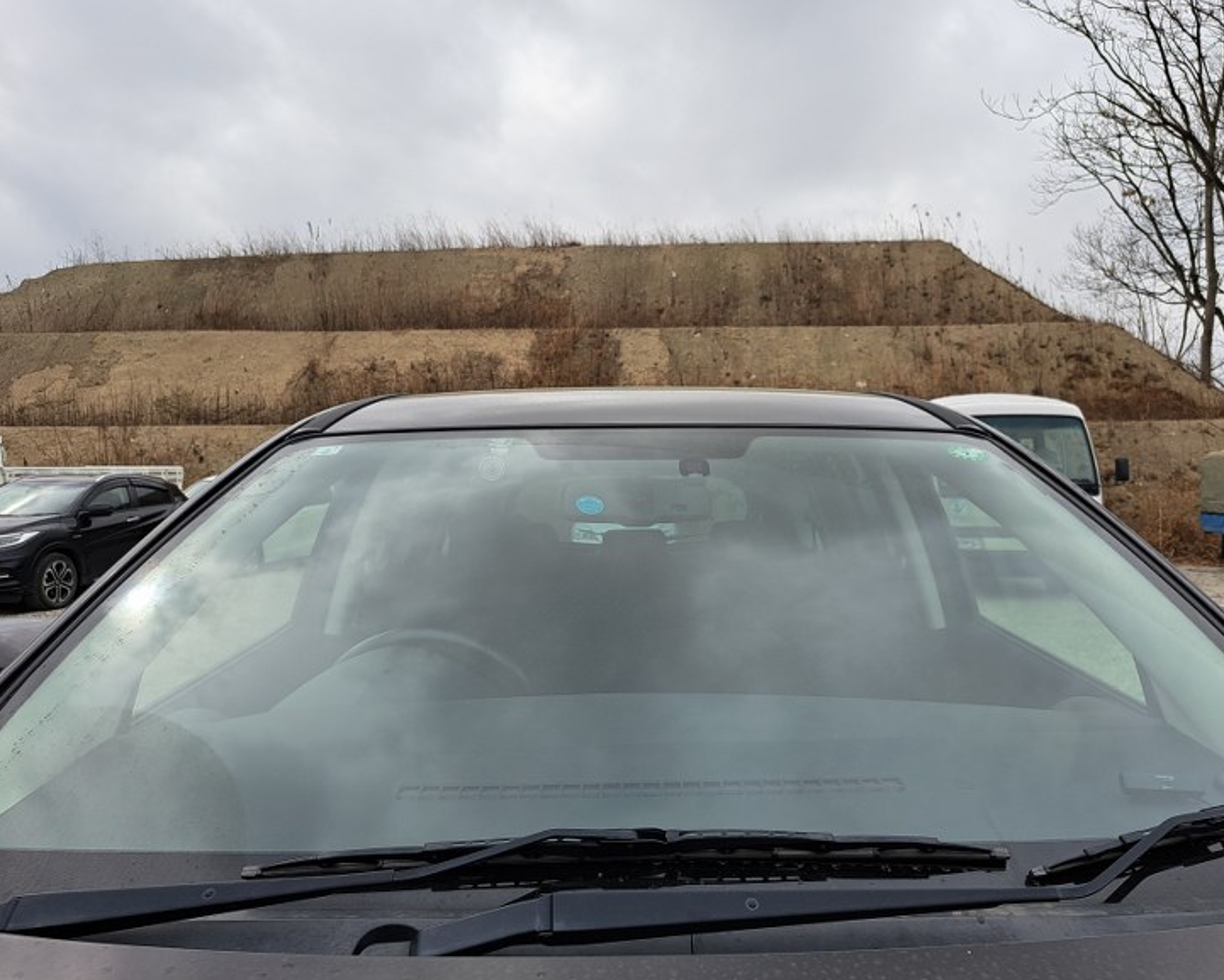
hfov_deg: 66.0
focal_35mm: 26
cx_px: 635
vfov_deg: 54.9
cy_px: 494
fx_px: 942
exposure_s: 1/938
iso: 50
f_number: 1.8
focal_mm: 5.23
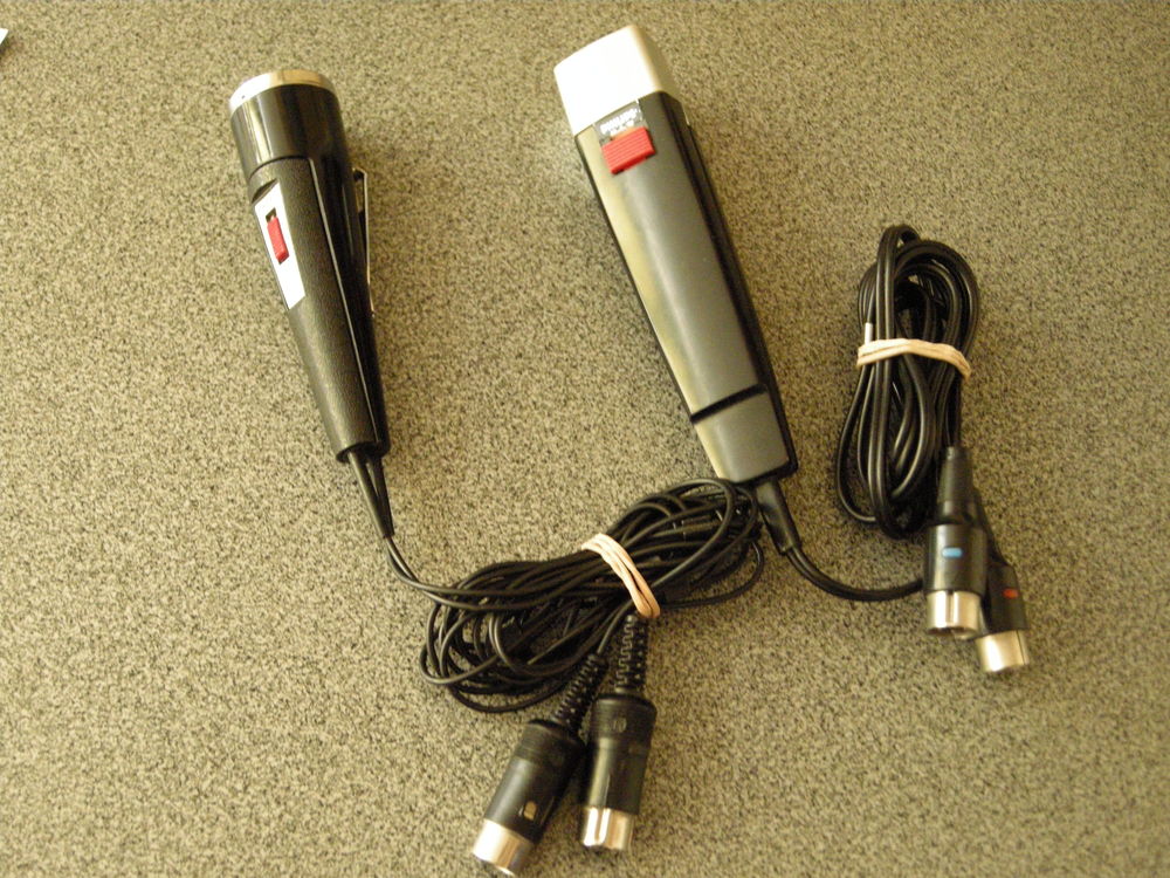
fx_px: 1589
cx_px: 585
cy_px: 439
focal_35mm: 47
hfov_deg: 40.4
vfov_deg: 30.9
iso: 685
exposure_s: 1/8
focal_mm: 10.1
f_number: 3.1
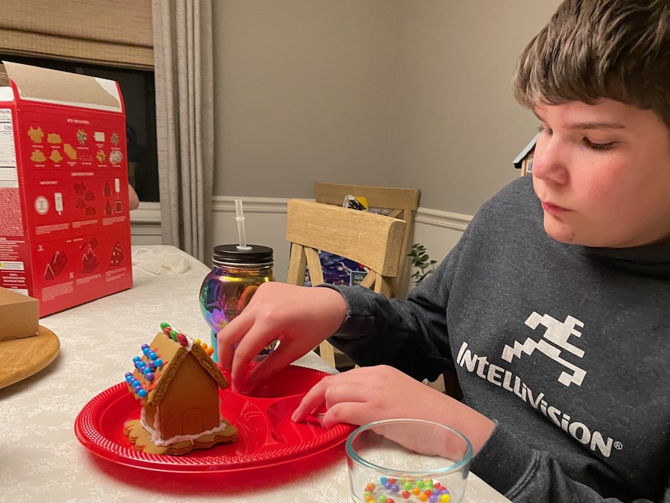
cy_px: 290
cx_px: 404
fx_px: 639
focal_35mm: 33
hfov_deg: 54.9
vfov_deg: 42.8
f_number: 1.6
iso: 500
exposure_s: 1/40
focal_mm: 4.2
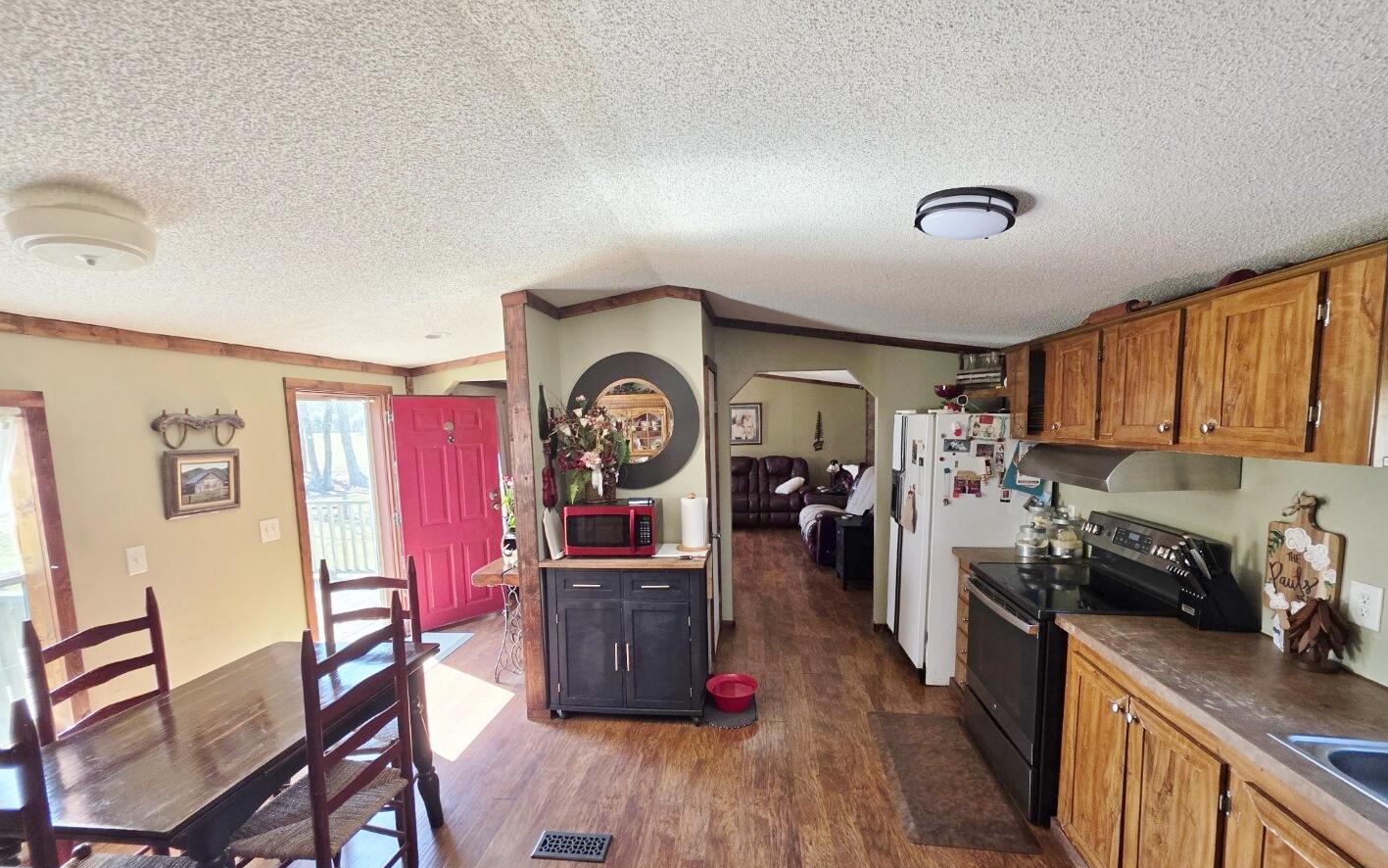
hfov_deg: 105.3
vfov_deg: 78.4
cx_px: 691
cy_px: 479
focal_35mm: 14
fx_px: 530
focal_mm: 2.2
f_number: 1.9
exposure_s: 1/120
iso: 100
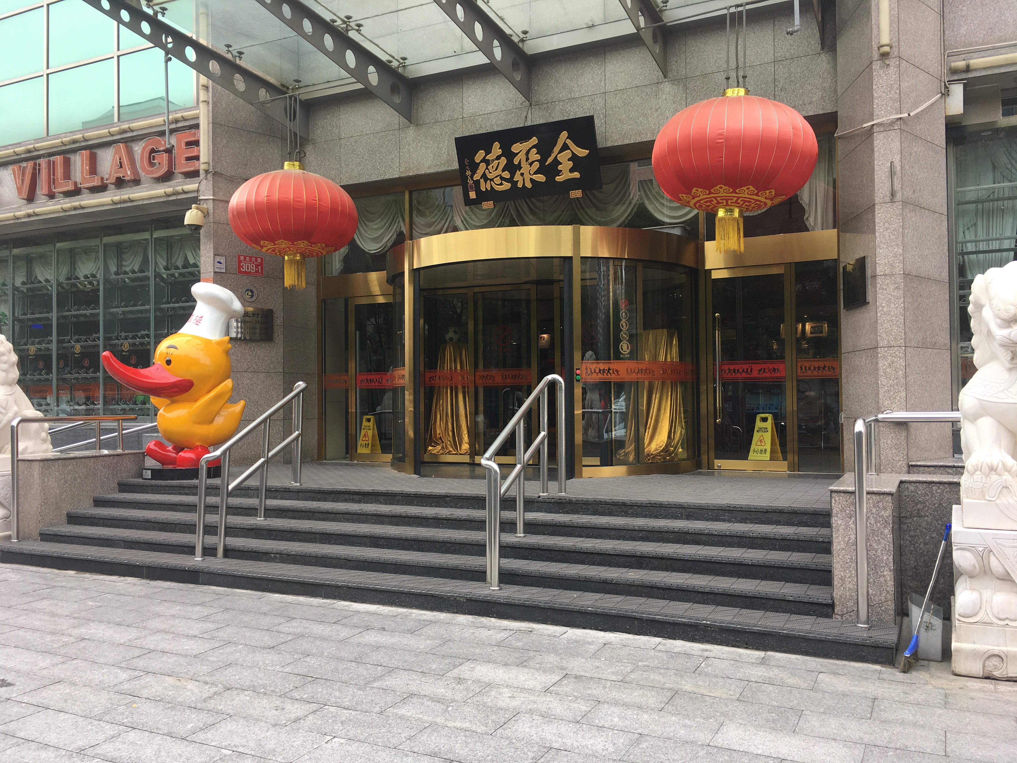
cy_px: 382
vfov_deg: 48.2
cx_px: 508
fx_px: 852
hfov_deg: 61.7
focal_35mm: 29
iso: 25
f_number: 2.2
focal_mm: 4.15
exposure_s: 1/337
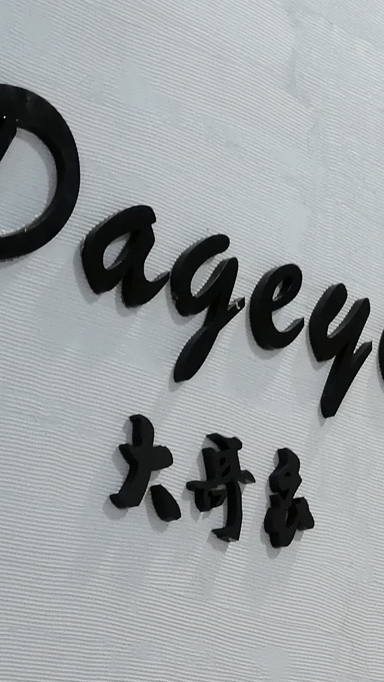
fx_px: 2081
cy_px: 851
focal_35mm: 115
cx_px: 283
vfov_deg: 17.6
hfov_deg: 10.5
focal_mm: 3.96
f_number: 1.8
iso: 125
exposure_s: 1/50
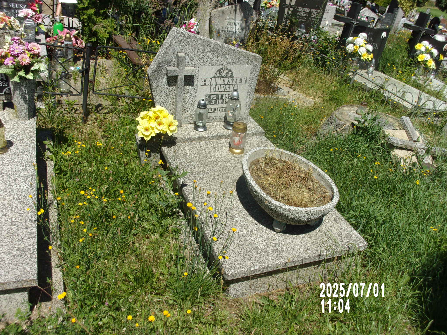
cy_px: 168
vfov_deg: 39.7
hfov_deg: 51.4
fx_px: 465
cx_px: 224
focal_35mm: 36
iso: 80
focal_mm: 6.4
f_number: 11.8
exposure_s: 1/120
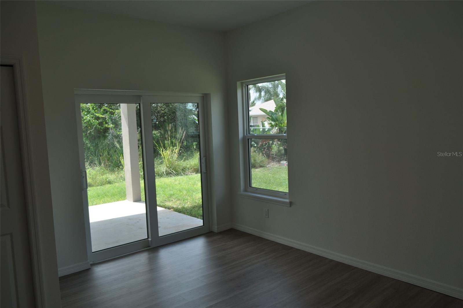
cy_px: 154
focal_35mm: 27
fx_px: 347
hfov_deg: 67.5
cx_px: 232
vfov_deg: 47.8
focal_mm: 18
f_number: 7.1
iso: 200
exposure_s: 1/200
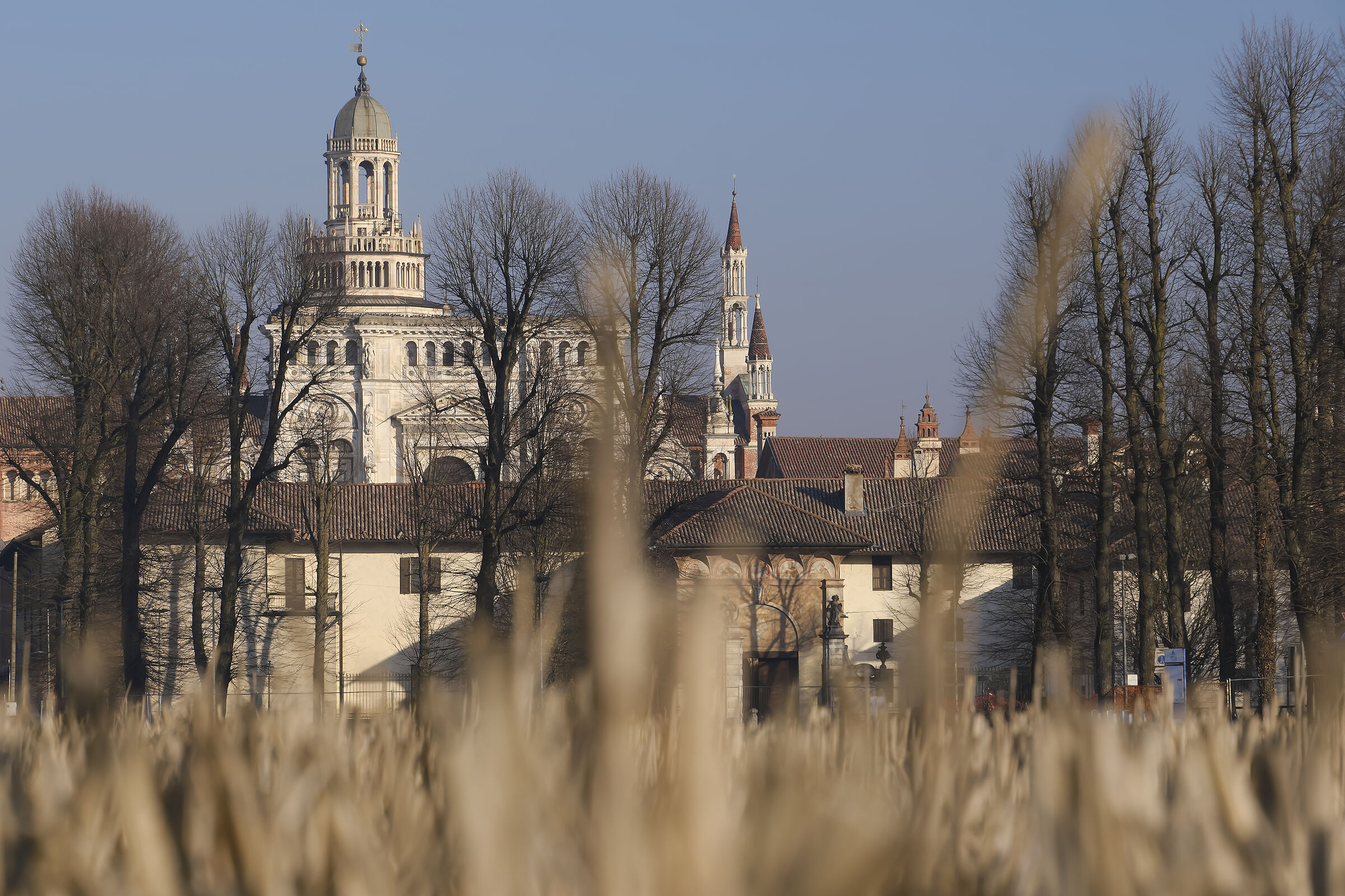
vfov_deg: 8.4
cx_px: 672
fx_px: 6089
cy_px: 448
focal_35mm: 163
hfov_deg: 12.6
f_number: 13
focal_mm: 108.6
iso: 160
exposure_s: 1/40
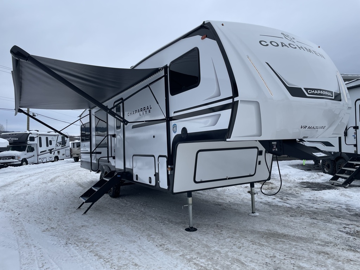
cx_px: 180
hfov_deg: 67.3
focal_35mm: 26
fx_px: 270
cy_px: 135
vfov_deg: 53.1
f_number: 1.6
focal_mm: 4.2
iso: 32
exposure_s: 1/1006
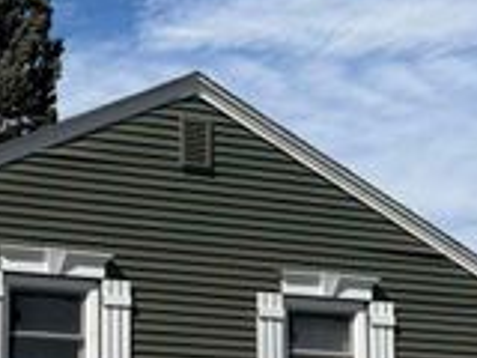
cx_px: -137
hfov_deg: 23.2
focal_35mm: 75
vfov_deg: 18.9
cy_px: 385
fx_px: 1033
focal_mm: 6.76
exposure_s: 1/6711
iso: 80
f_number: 1.78
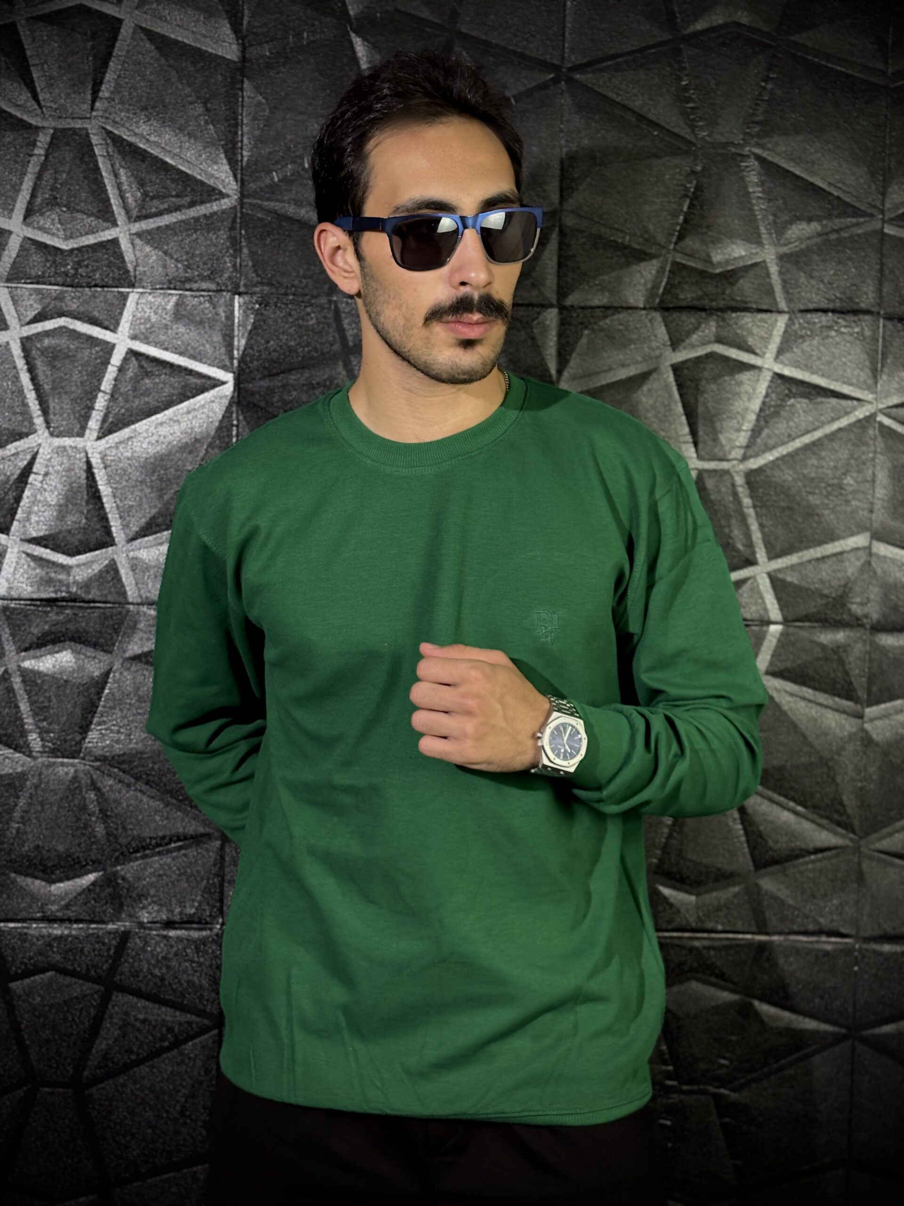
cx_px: 452
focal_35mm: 52
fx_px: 1811
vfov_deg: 36.8
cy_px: 603
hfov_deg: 28.0
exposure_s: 1/33
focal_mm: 5.96
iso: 250
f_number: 1.6
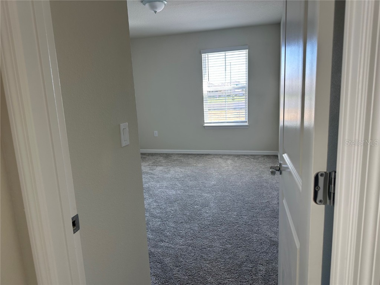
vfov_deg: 56.8
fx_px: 263
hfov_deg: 71.6
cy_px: 142
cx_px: 190
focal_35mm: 24
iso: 100
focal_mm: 6.86
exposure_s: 1/132
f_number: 1.78
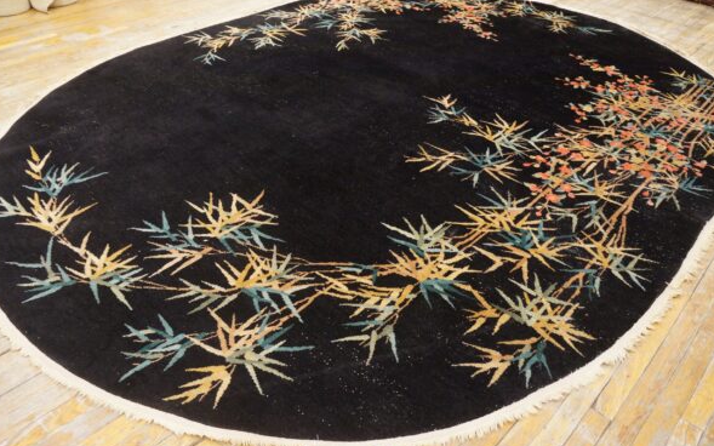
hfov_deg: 66.5
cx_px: 353
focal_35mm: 28
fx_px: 545
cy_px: 220
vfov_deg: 44.5
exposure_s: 1/60
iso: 2500
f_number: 4
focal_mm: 18
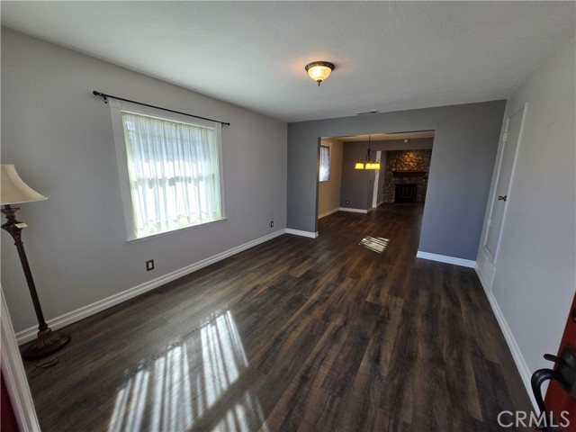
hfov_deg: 106.2
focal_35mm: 13
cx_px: 288
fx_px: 216
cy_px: 216
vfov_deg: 89.9
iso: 40
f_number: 2.2
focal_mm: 1.7
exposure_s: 1/60
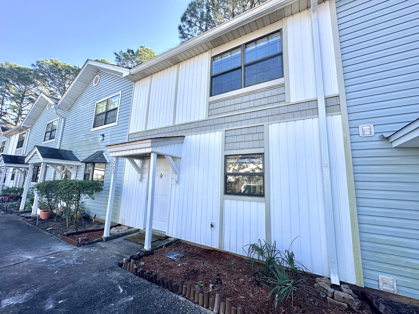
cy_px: 157
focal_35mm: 14
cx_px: 210
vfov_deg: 85.7
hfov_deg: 102.1
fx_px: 169
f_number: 2.2
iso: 40
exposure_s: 1/433
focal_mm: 2.22
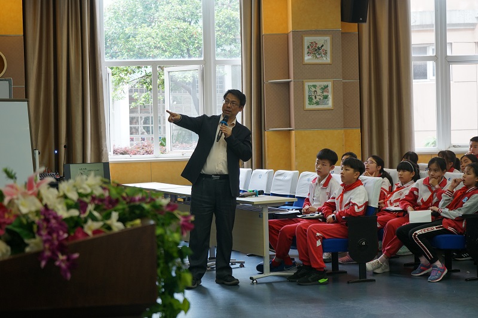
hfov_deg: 28.8
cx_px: 239
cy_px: 159
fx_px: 929
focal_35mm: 70
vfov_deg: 19.4
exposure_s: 1/80
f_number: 5.6
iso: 500
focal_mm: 70
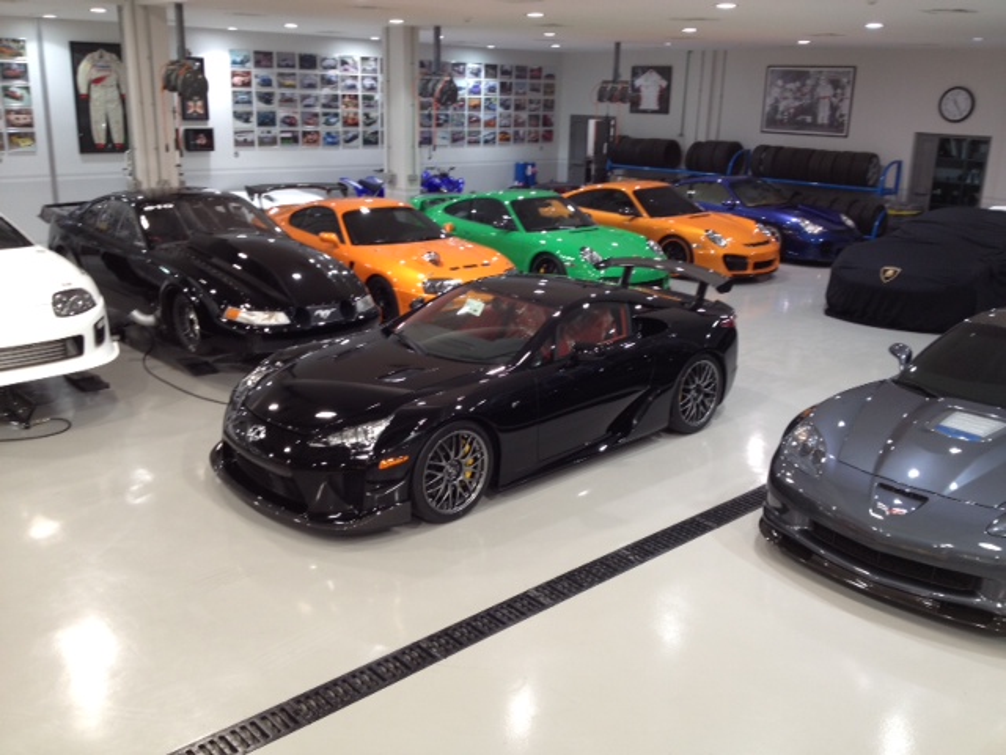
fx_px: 1017
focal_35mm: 35
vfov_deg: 40.7
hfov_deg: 52.6
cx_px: 503
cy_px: 378
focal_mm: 4.28
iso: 80
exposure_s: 1/20
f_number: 2.4
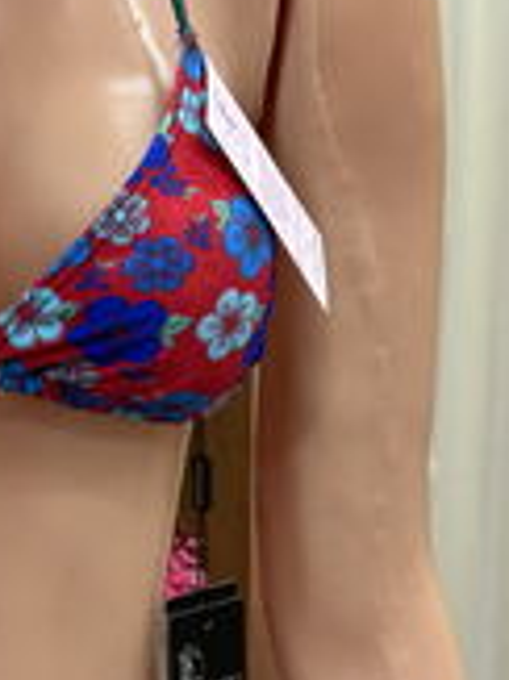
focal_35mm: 85
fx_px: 1669
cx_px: -92
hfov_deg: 16.7
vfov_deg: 22.9
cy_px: 478
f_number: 1.6
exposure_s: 1/100
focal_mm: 5.96
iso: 125
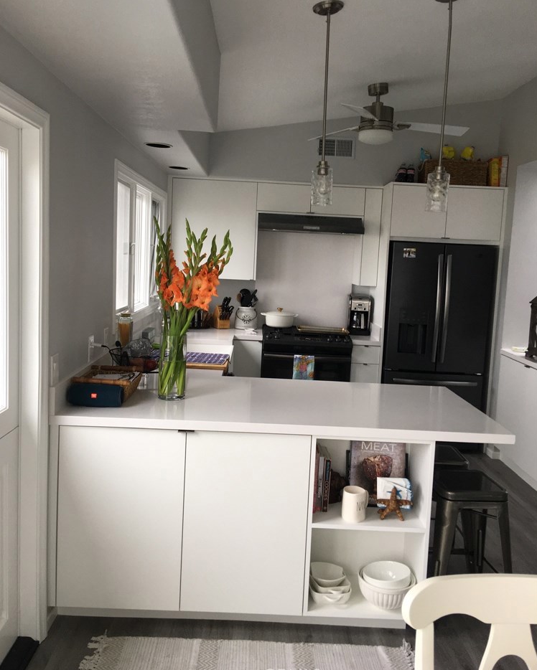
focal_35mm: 31
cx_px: 264
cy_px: 319
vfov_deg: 57.1
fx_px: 615
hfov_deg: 47.1
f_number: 2.2
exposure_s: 1/120
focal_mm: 4.15
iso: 40
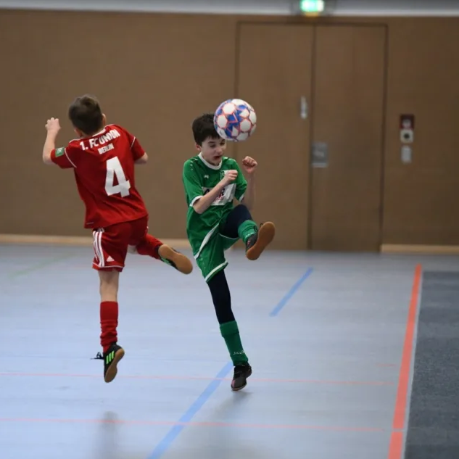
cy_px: 241
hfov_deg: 6.7
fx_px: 3915
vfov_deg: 6.7
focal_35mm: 261
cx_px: 184
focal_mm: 190
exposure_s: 1/1250
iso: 8000
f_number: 2.8
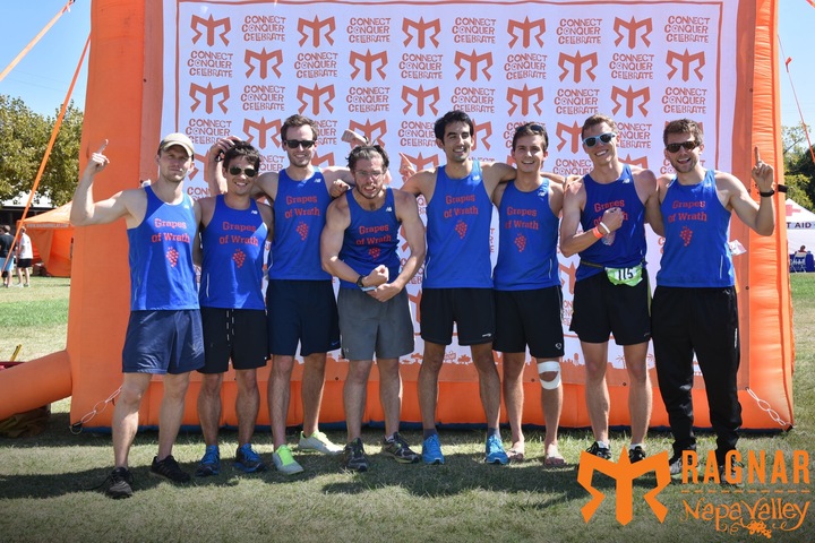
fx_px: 996
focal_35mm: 44
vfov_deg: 30.5
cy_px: 272
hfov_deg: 44.5
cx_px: 408
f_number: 11
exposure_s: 1/125
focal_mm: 44
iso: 200
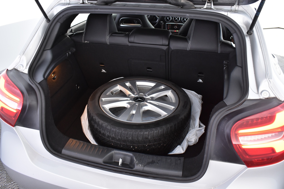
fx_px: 237
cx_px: 142
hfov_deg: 61.9
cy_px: 94
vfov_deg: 43.6
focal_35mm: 30
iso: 1250
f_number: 5
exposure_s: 1/13
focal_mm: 20
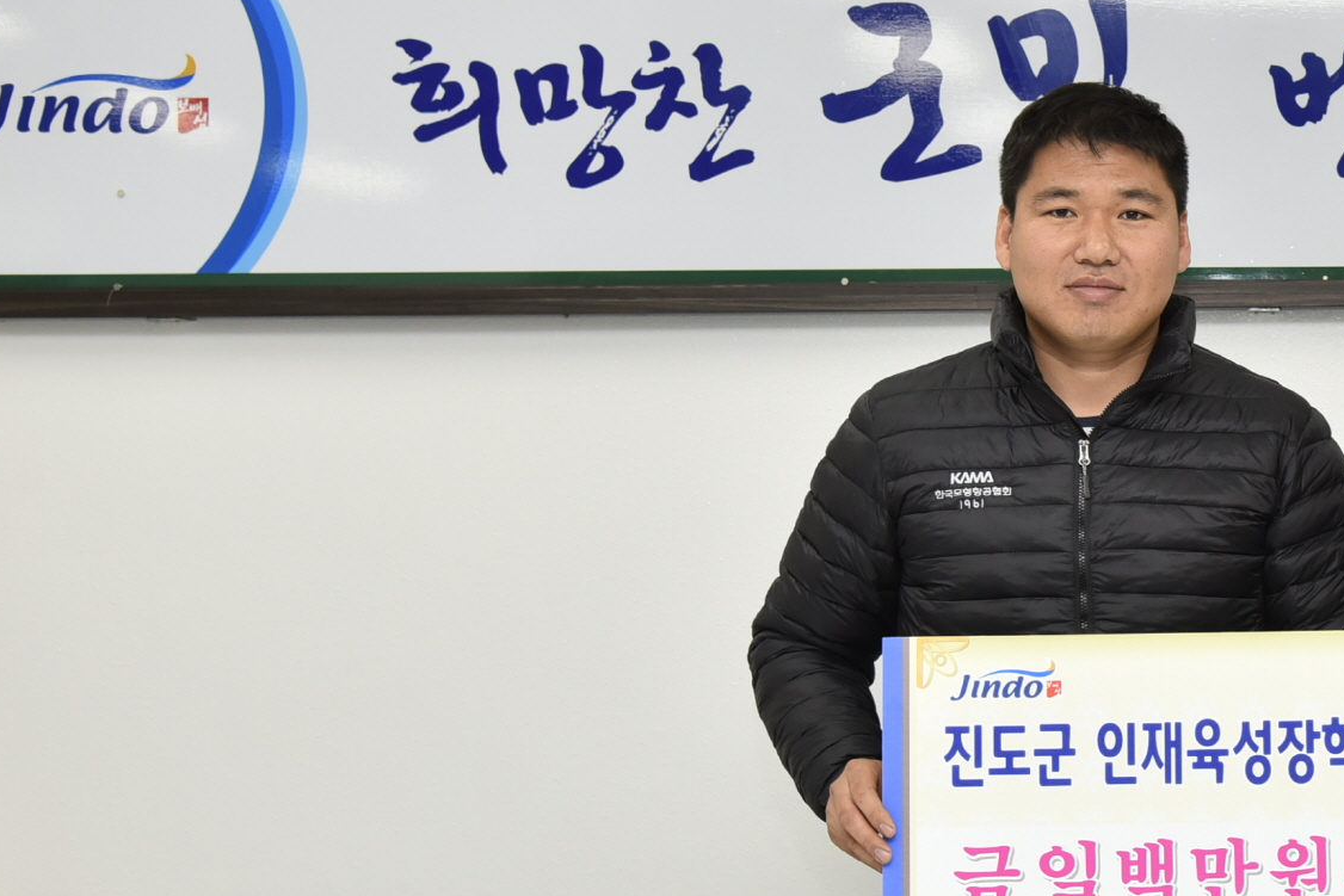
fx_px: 3024
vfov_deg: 16.9
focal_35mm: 81
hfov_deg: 24.0
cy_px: 468
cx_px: 1321
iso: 640
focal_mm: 38
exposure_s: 1/125
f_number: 5
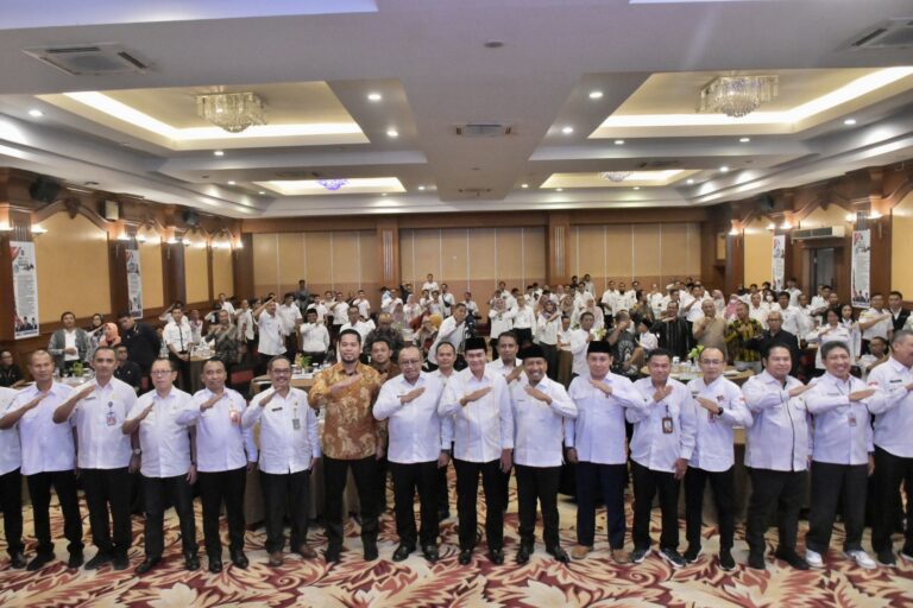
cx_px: 456
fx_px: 685
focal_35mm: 27
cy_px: 304
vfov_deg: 47.9
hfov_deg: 67.4
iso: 3200
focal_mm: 18
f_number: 5
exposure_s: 1/60
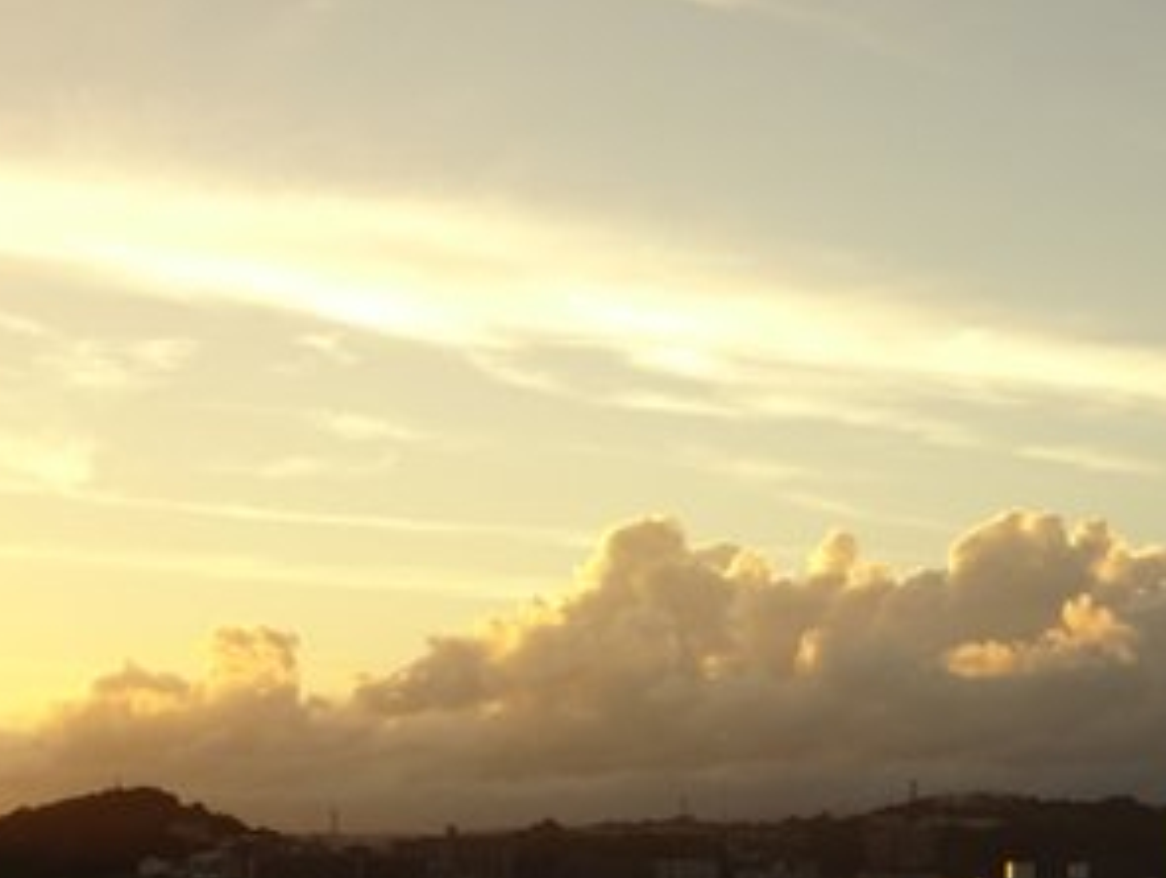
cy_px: 577
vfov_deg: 14.2
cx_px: 759
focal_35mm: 104
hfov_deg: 18.8
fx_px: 3507
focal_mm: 10.95
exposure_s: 1/250
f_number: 4.5
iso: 80
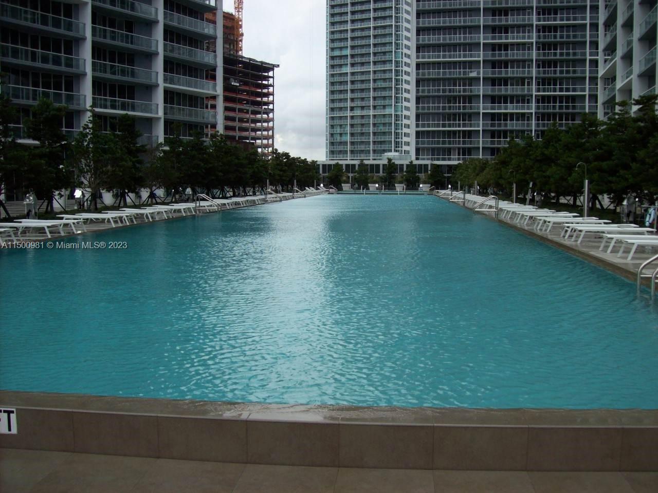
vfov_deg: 39.7
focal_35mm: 36
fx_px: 684
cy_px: 246
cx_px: 329
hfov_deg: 51.4
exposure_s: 1/317
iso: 80
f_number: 2.7
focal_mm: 6
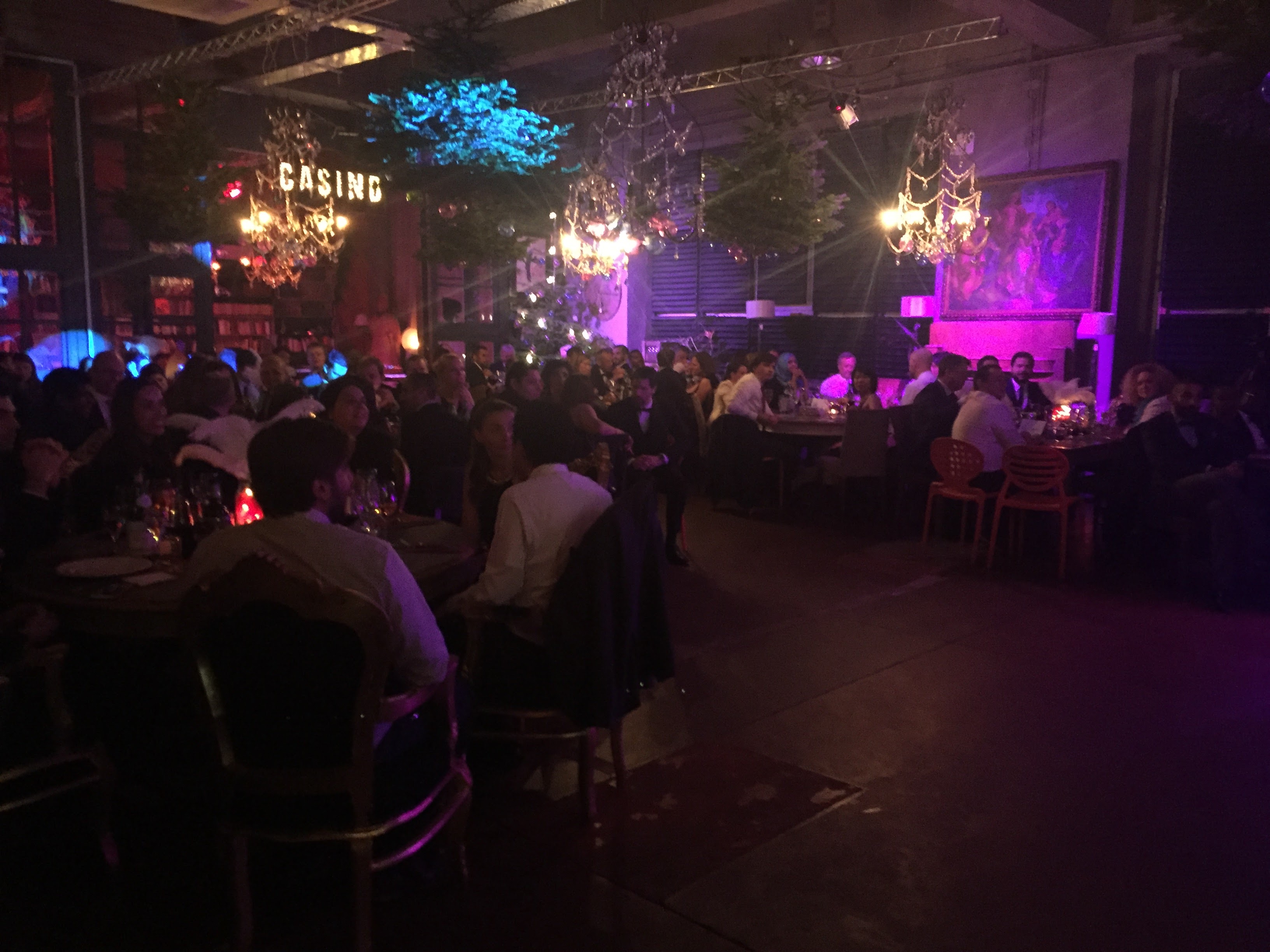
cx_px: 635
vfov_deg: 48.2
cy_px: 476
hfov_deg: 61.7
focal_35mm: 29
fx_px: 1064
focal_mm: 4.15
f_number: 2.2
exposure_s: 1/17
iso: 640
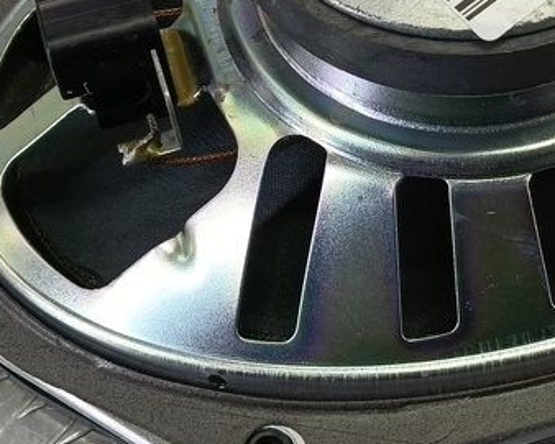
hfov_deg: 27.4
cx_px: 432
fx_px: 1116
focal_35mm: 68
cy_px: 117
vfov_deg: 22.3
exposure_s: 1/50
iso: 86
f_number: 1.6
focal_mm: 4.11
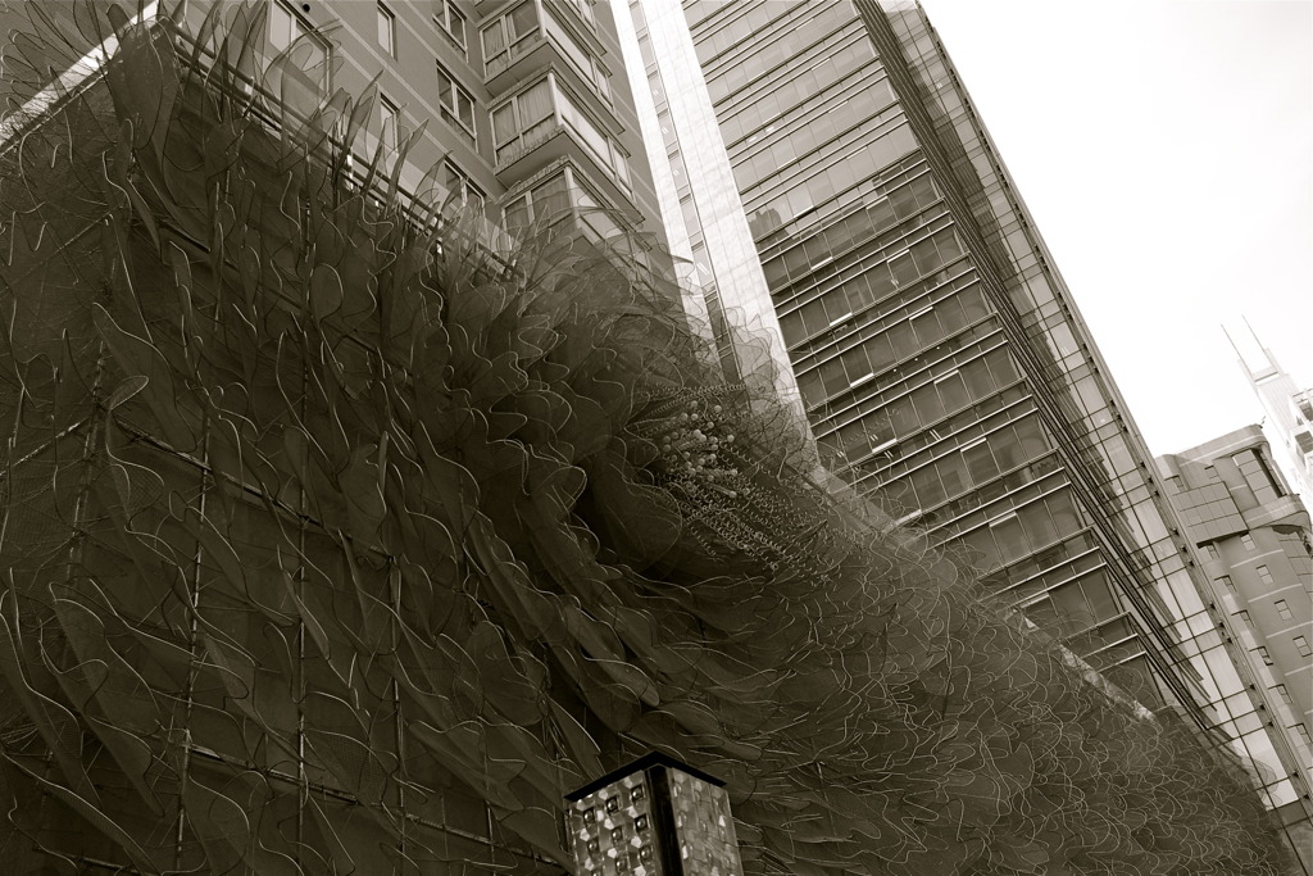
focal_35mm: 36
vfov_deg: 36.9
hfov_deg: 53.1
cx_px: 656
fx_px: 1313
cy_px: 438
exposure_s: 1/180
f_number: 6.7
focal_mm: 24
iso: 200
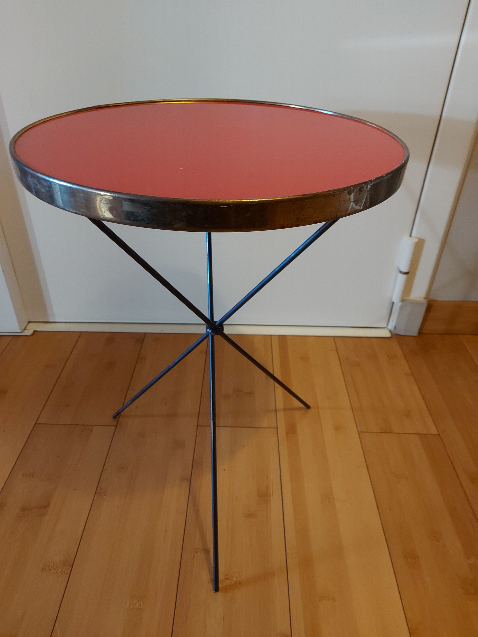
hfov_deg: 56.8
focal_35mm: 24
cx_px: 239
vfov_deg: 71.6
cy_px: 318
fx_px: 442
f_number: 1.8
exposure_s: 1/25
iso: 500
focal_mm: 5.23
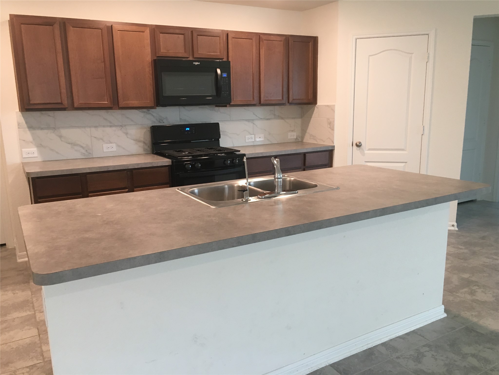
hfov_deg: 61.7
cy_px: 188
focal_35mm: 29
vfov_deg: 48.2
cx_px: 250
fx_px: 418
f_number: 2.2
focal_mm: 4.15
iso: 100
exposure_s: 1/30
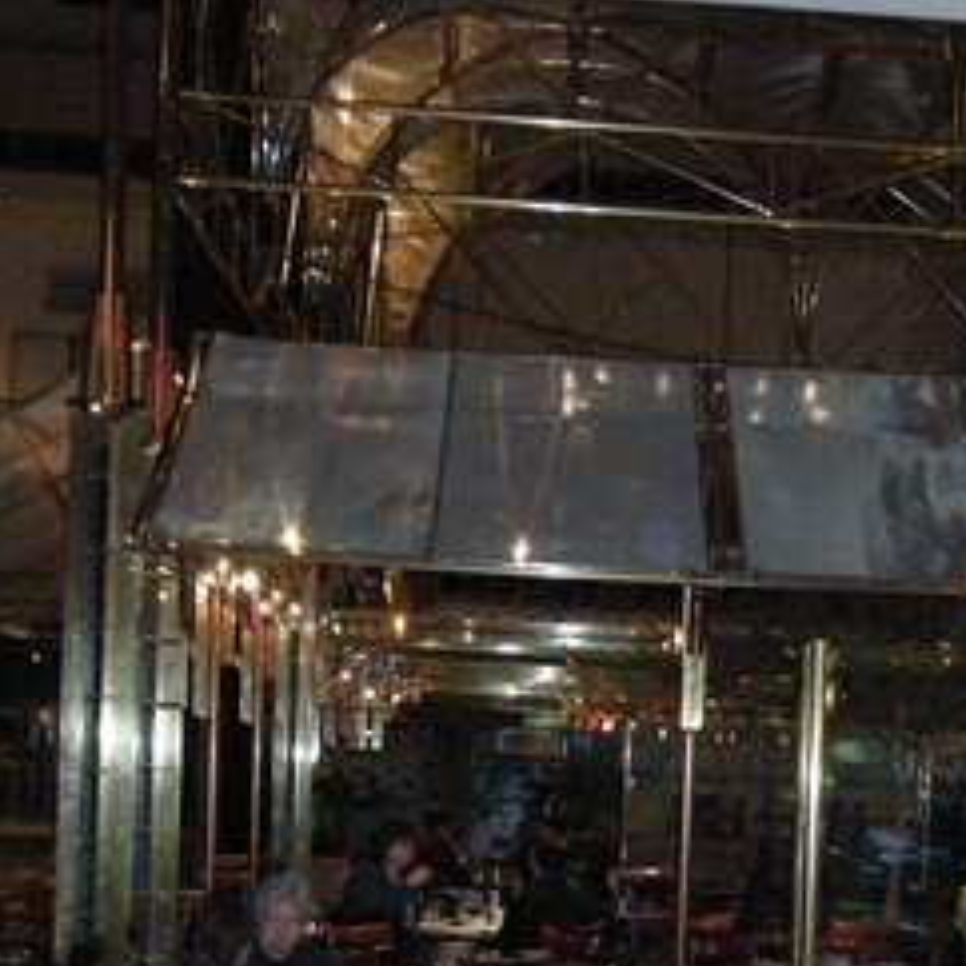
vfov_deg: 20.9
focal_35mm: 81
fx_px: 2557
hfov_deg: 21.1
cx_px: 806
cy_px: 894
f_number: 2.8
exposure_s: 1/60
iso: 1000
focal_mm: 7.9
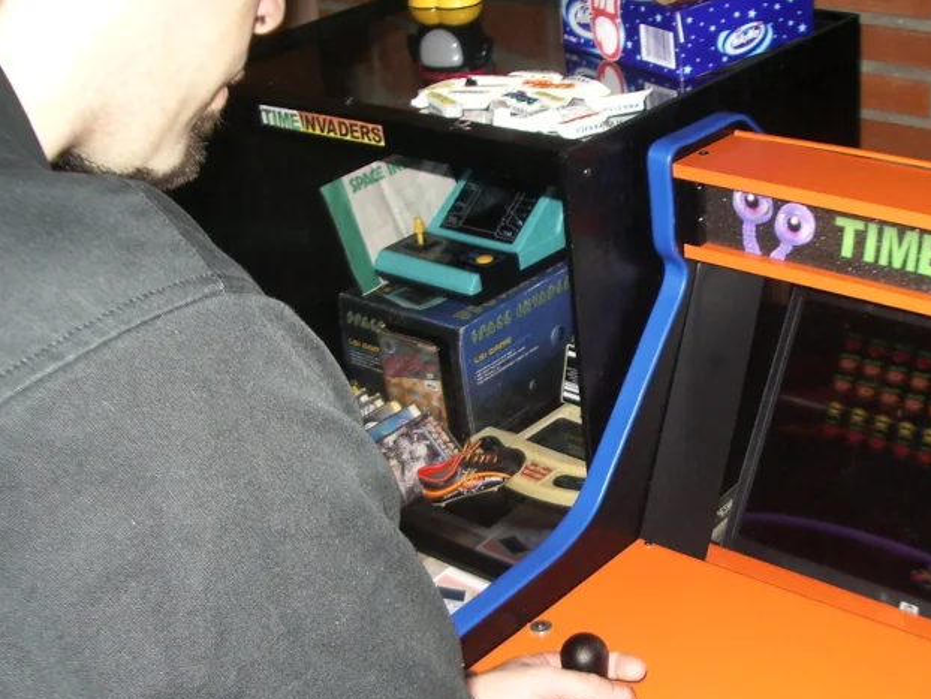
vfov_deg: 26.9
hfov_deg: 35.0
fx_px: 1453
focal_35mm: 54
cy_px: 479
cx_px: 659
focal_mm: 5.8
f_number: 2.6
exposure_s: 1/40
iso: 100
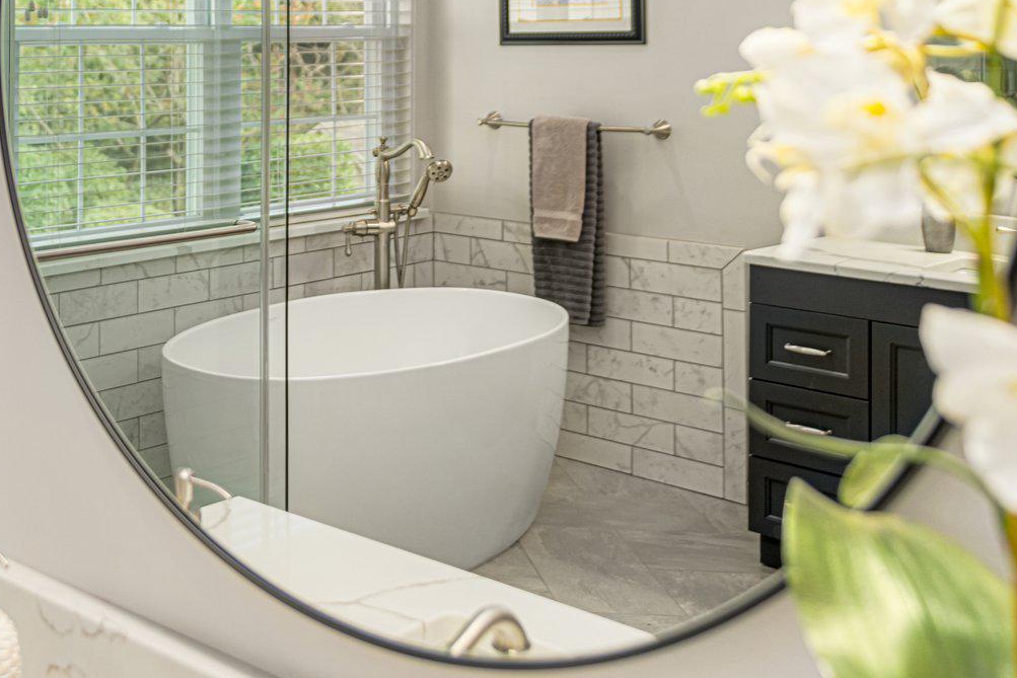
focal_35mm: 49
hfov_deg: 37.3
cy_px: 81
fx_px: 1384
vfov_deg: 26.7
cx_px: 73
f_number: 2.8
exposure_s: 1/200
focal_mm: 24
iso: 320
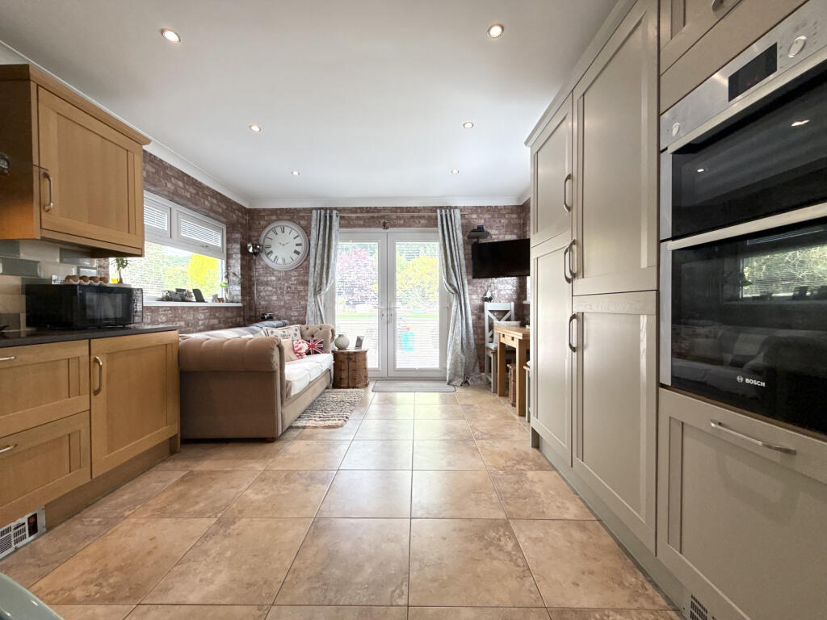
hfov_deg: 102.1
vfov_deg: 85.7
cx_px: 414
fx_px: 334
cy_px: 310
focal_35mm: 14
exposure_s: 1/107
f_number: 2.2
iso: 64
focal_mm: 2.22
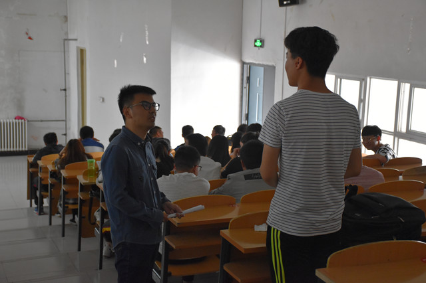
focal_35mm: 60
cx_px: 213
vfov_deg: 22.6
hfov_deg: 33.4
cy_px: 142
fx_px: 710
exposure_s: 1/60
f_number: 4.5
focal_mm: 40
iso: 2200
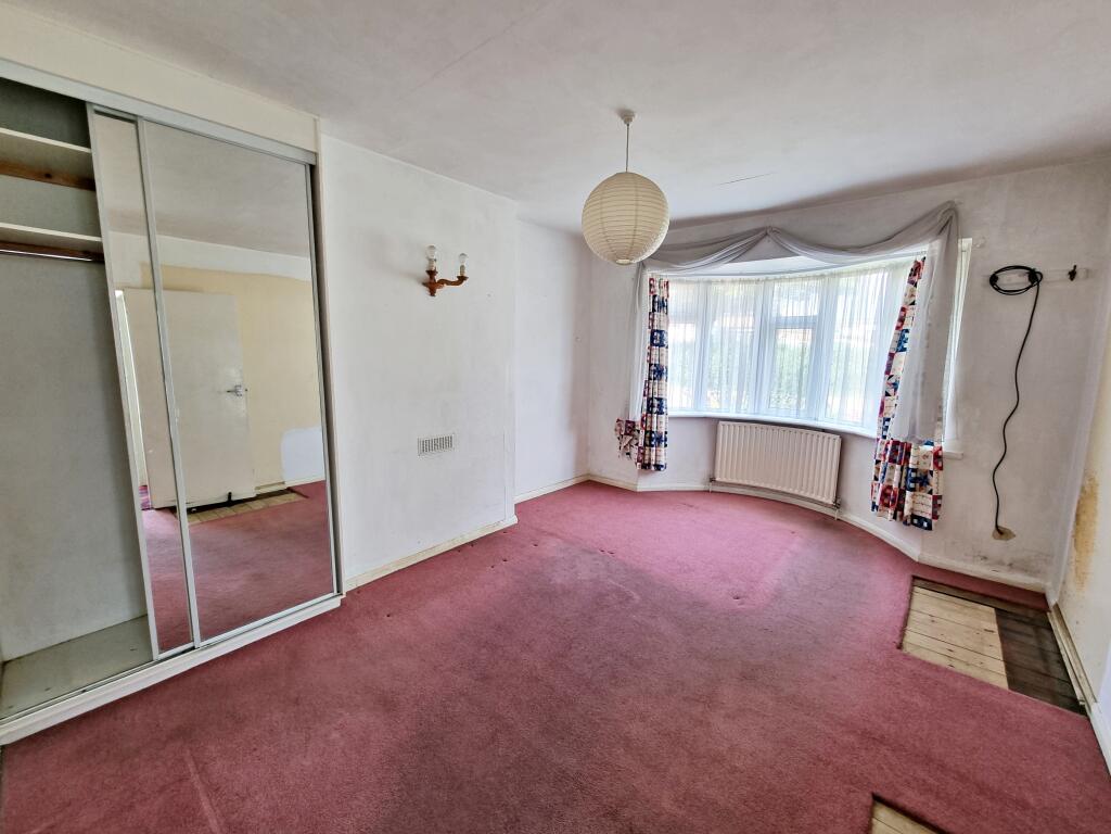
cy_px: 417
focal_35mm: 13
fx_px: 417
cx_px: 556
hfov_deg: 106.2
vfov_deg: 89.9
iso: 100
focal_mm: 2.2
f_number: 2.2
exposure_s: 1/50
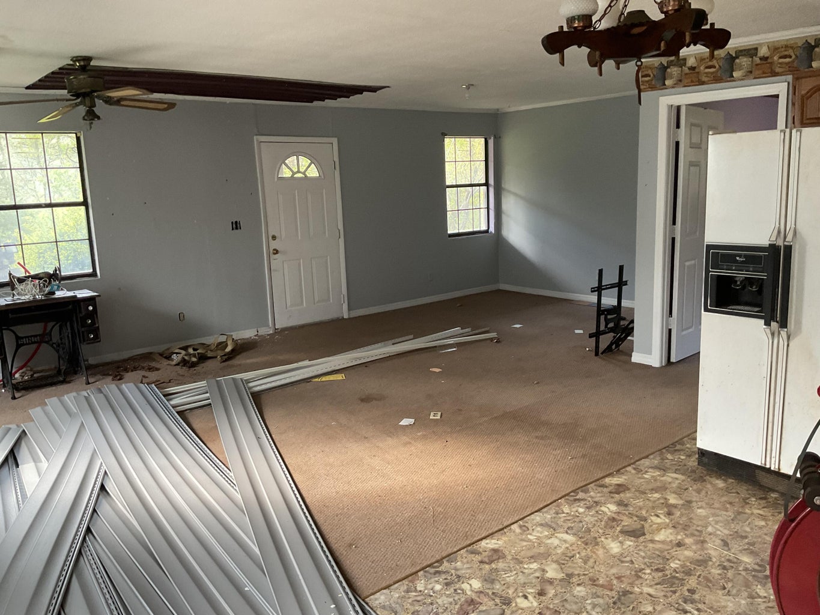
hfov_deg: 61.7
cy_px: 308
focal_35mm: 29
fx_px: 687
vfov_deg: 48.2
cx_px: 410
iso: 125
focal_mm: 3
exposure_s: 1/60
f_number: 1.8
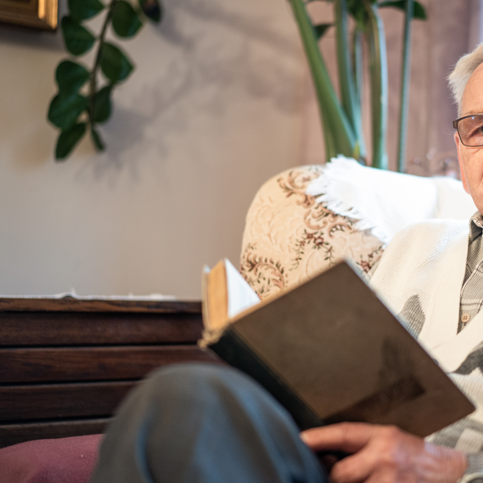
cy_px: 243
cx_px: 376
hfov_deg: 21.9
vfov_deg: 22.2
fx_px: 1231
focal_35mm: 78
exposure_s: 1/80
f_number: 1.8
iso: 640
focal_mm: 55
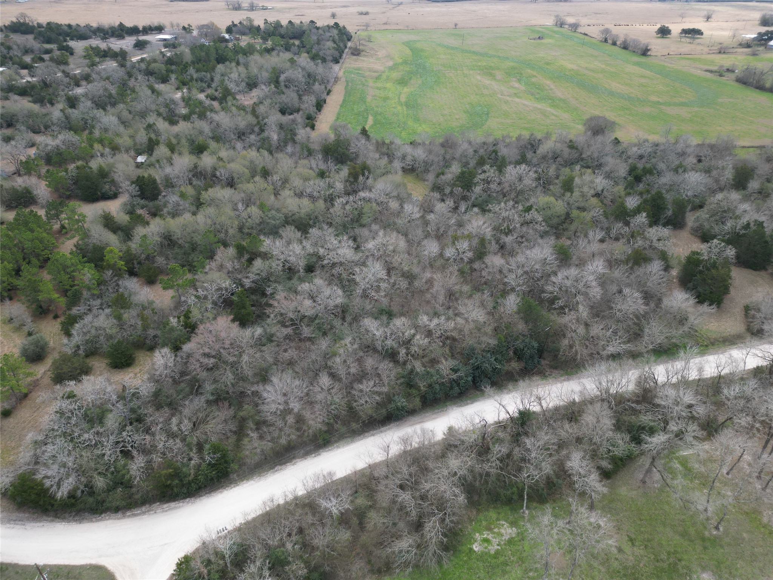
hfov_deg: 71.6
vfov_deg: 56.8
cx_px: 386
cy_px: 290
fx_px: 536
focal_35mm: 24
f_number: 1.7
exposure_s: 1/800
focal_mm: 6.72
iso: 110
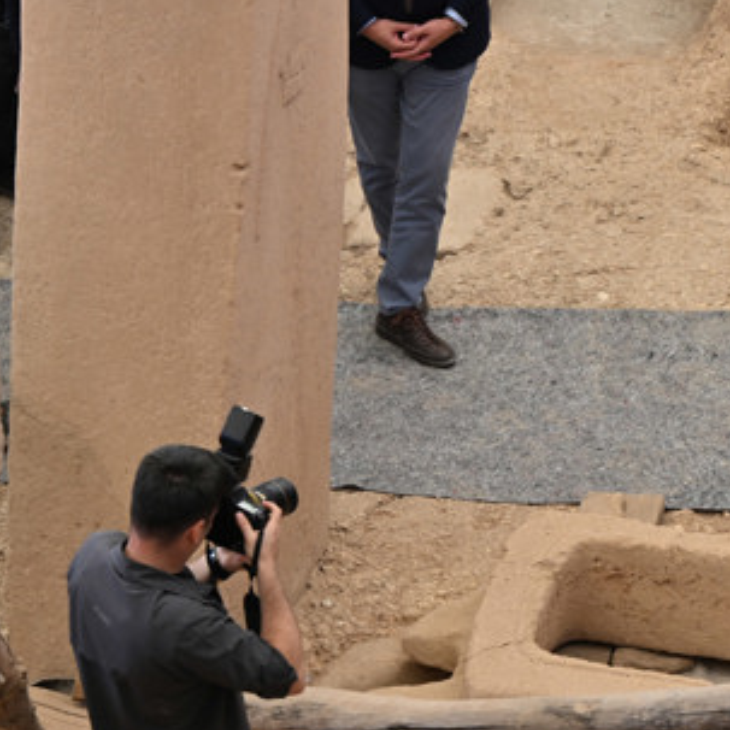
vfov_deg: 5.8
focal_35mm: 300
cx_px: 916
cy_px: -46
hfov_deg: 5.8
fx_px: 7158
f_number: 4.5
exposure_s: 1/320
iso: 160
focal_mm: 89
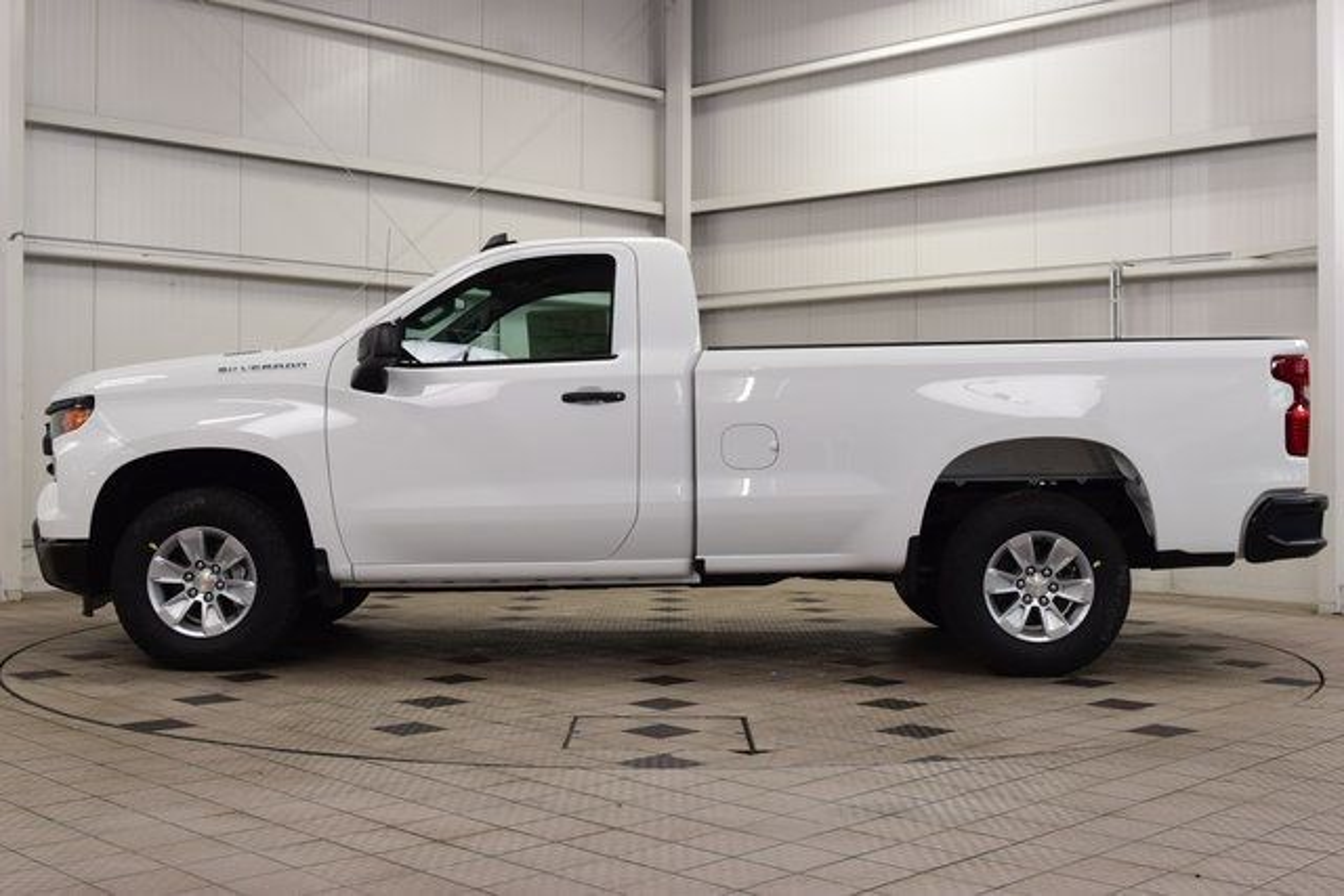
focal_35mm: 44
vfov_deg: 30.9
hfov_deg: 45.0
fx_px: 1624
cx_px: 672
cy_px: 448
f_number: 7.1
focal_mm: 29
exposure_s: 1/30
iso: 400
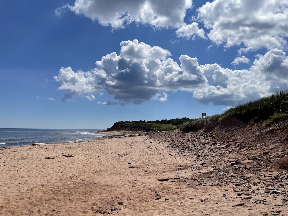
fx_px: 216
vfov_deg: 53.1
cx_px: 144
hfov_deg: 67.3
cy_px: 108
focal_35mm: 26
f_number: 1.6
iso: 32
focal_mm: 4.2
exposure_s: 1/10753
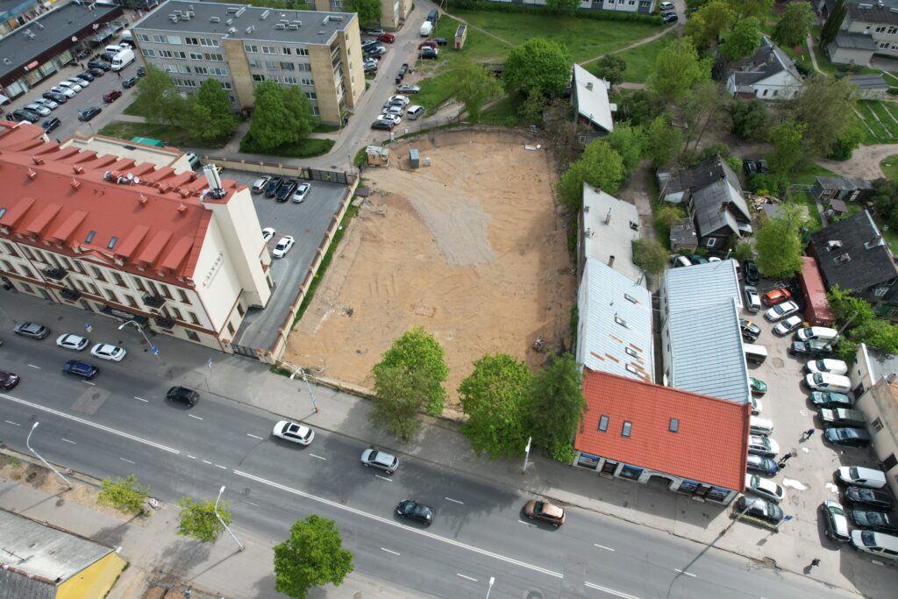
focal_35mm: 22
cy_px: 300
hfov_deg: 78.6
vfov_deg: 57.2
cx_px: 449
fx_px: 549
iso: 100
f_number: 2.8
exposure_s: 1/1000
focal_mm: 8.38
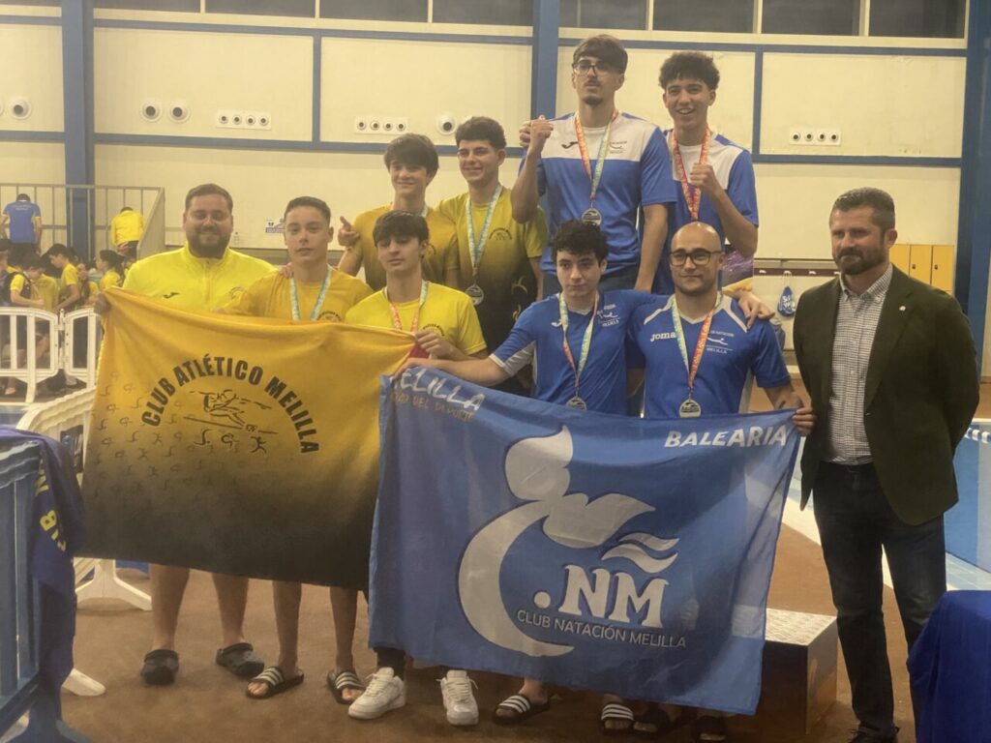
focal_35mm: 52
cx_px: 496
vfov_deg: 28.0
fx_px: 1489
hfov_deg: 36.8
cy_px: 372
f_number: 2
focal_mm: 6
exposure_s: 1/50
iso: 320
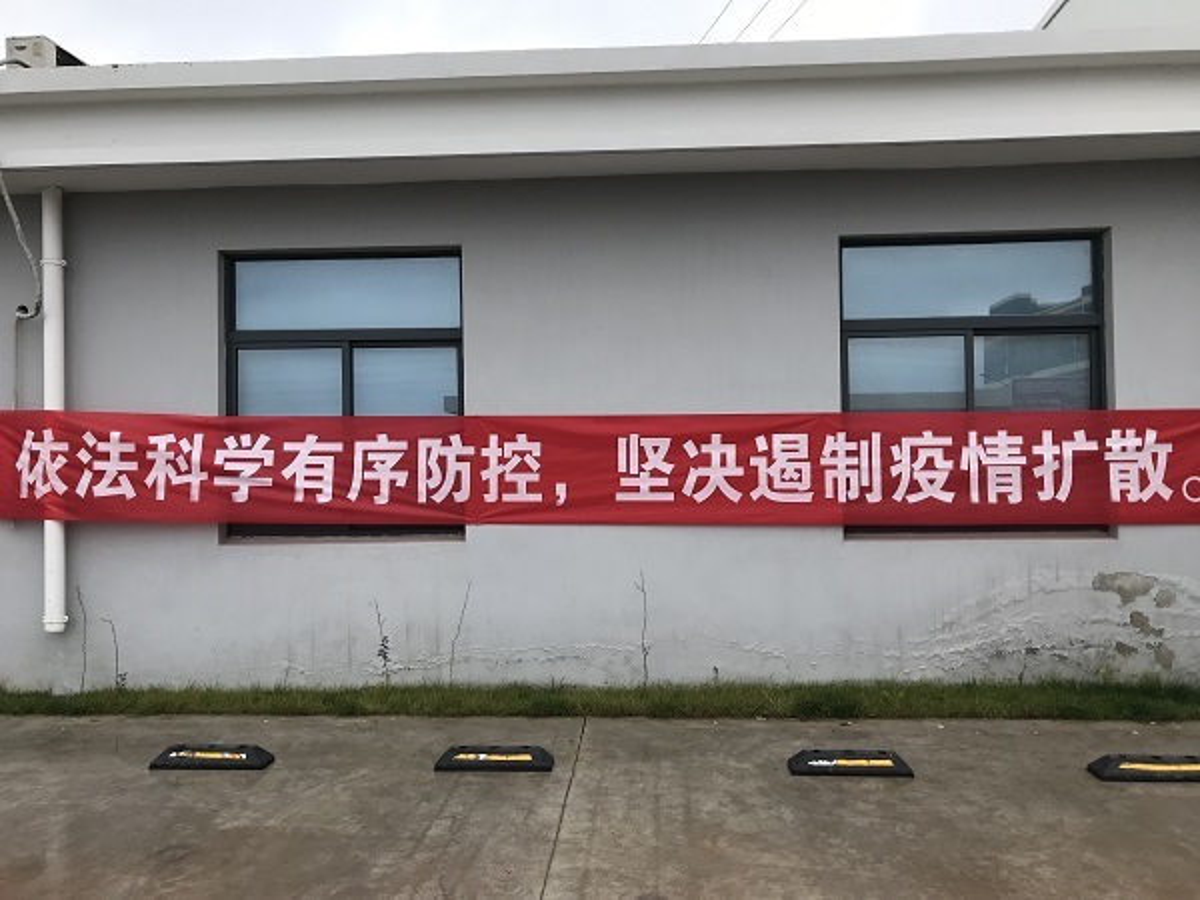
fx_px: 971
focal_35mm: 28
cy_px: 450
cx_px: 600
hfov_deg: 63.4
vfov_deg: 49.7
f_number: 1.8
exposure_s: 1/647
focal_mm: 3.99
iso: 20
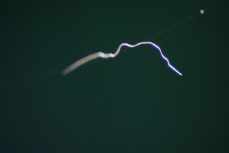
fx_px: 2862
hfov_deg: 4.6
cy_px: 76
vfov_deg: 3.1
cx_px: 114
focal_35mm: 450
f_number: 5.6
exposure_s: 1/500
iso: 800
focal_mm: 300
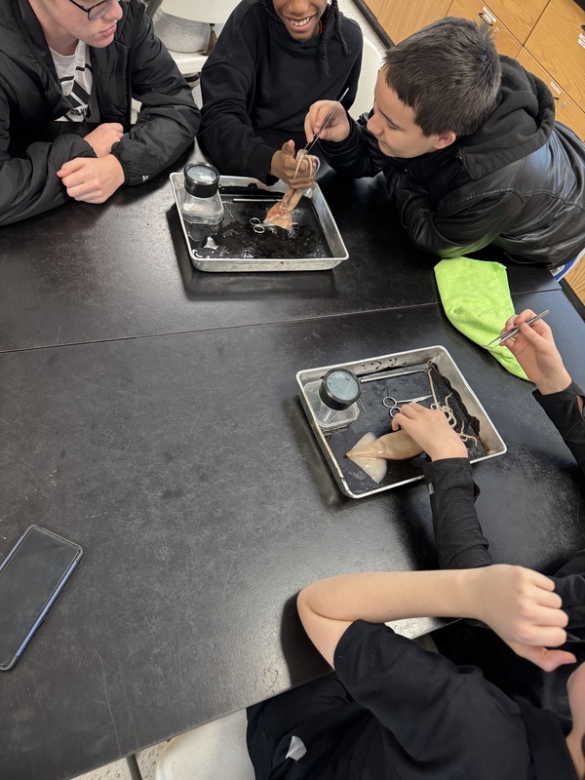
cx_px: 292
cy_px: 390
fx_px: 541
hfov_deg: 56.8
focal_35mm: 24
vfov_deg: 71.6
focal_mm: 6.76
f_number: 1.78
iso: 400
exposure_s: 1/60
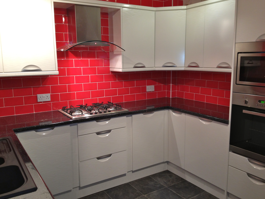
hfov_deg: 52.6
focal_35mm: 35
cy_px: 100
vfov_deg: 40.7
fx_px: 268
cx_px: 132
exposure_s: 1/20
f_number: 2.4
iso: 80
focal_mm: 4.28
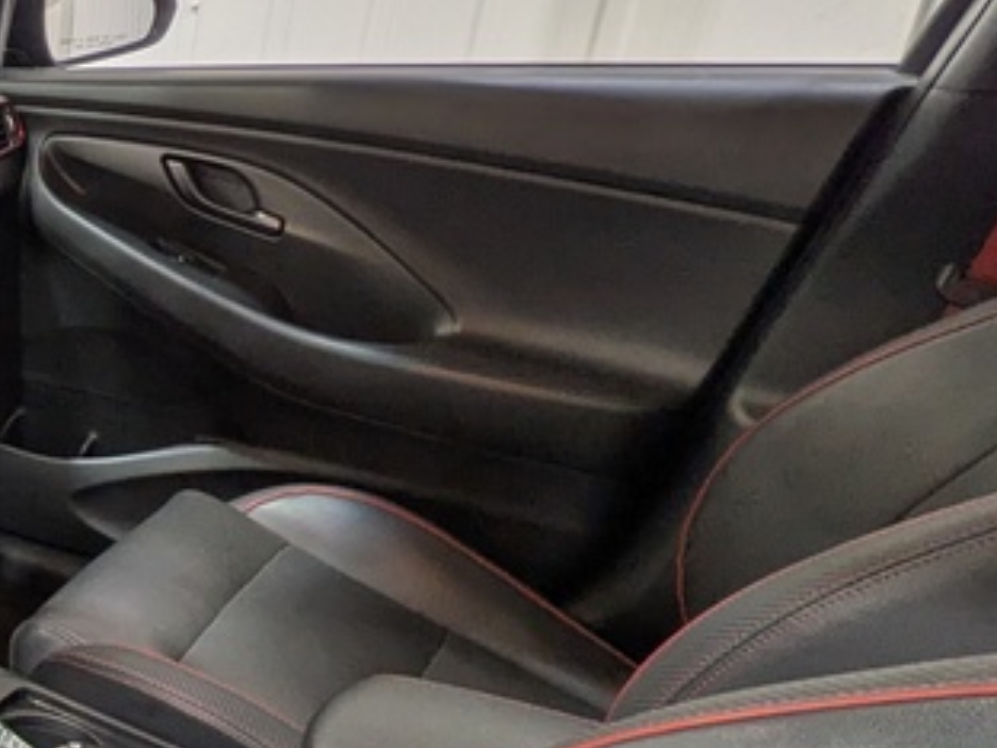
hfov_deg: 28.6
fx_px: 1325
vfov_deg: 31.5
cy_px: 435
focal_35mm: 46
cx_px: -460
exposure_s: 1/50
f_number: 2.2
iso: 60
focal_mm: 1.83
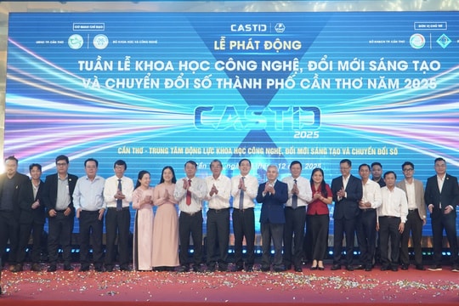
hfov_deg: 61.9
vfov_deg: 43.6
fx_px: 382
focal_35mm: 30
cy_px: 153
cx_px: 230
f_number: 8
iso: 800
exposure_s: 1/100
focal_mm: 20
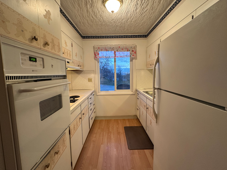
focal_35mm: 15
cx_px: 114
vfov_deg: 81.7
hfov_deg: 98.2
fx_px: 98
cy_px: 83
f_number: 2.2
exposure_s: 1/60
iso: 200
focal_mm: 2.22
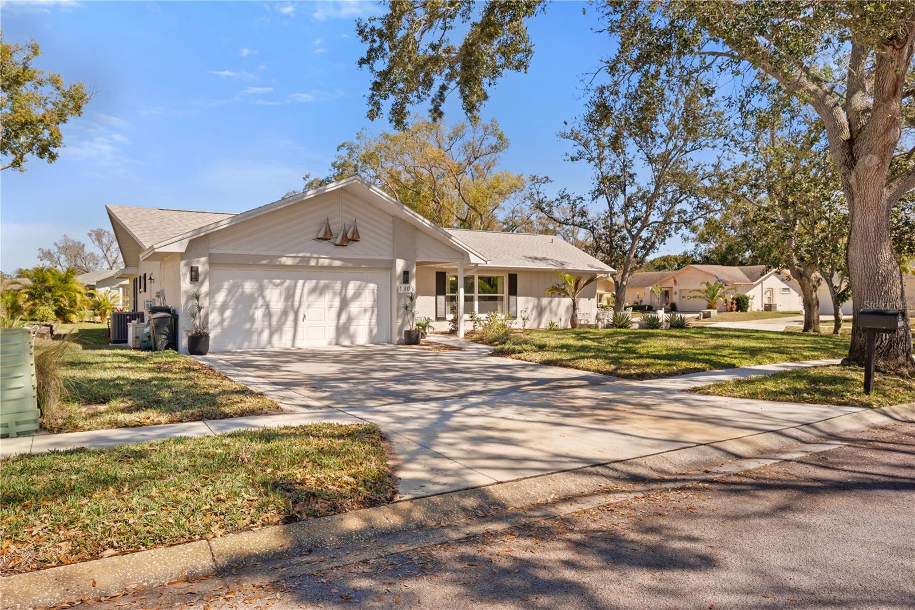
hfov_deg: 76.1
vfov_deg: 55.1
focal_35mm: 23
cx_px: 458
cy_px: 305
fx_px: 585
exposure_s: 1/640
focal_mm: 23
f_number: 9
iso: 250
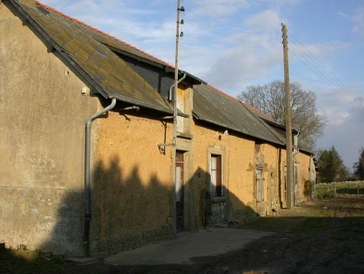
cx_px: 182
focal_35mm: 38
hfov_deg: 49.0
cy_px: 137
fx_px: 400
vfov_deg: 37.7
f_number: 7.5
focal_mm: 7.85
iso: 100
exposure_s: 1/290
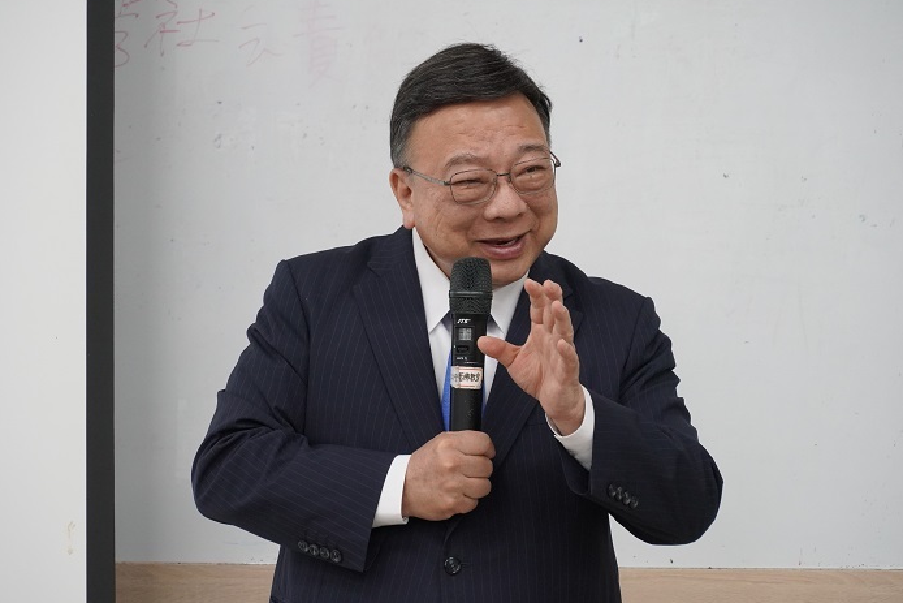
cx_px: 444
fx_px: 3550
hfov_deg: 14.5
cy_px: 293
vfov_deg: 9.7
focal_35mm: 142
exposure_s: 1/160
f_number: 5.6
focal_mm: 91
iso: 2000
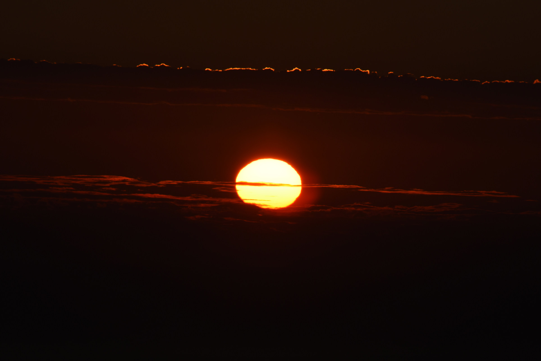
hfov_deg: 4.6
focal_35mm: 450
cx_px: 270
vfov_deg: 3.1
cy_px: 180
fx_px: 6762
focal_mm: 300
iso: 100
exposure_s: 1/800
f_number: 10
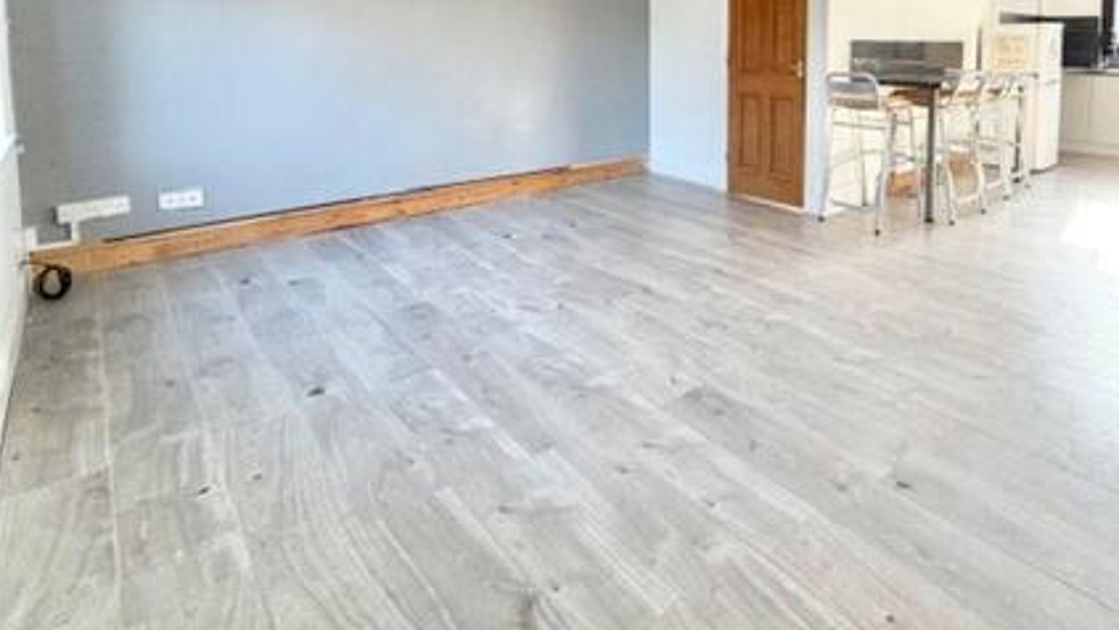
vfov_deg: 49.0
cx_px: 758
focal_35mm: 21
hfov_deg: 80.7
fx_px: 623
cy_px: 86
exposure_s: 1/121
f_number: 2.2
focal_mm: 2.22
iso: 125
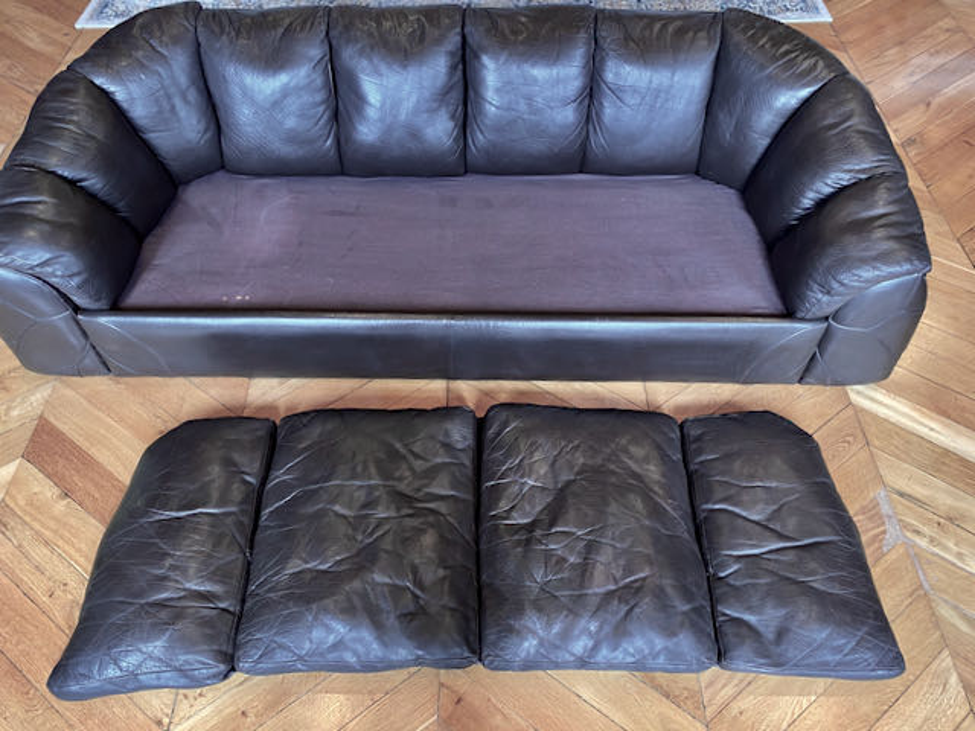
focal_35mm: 26
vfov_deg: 53.1
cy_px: 366
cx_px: 488
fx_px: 732
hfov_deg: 67.3
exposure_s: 1/50
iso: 80
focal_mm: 4.25
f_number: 1.8
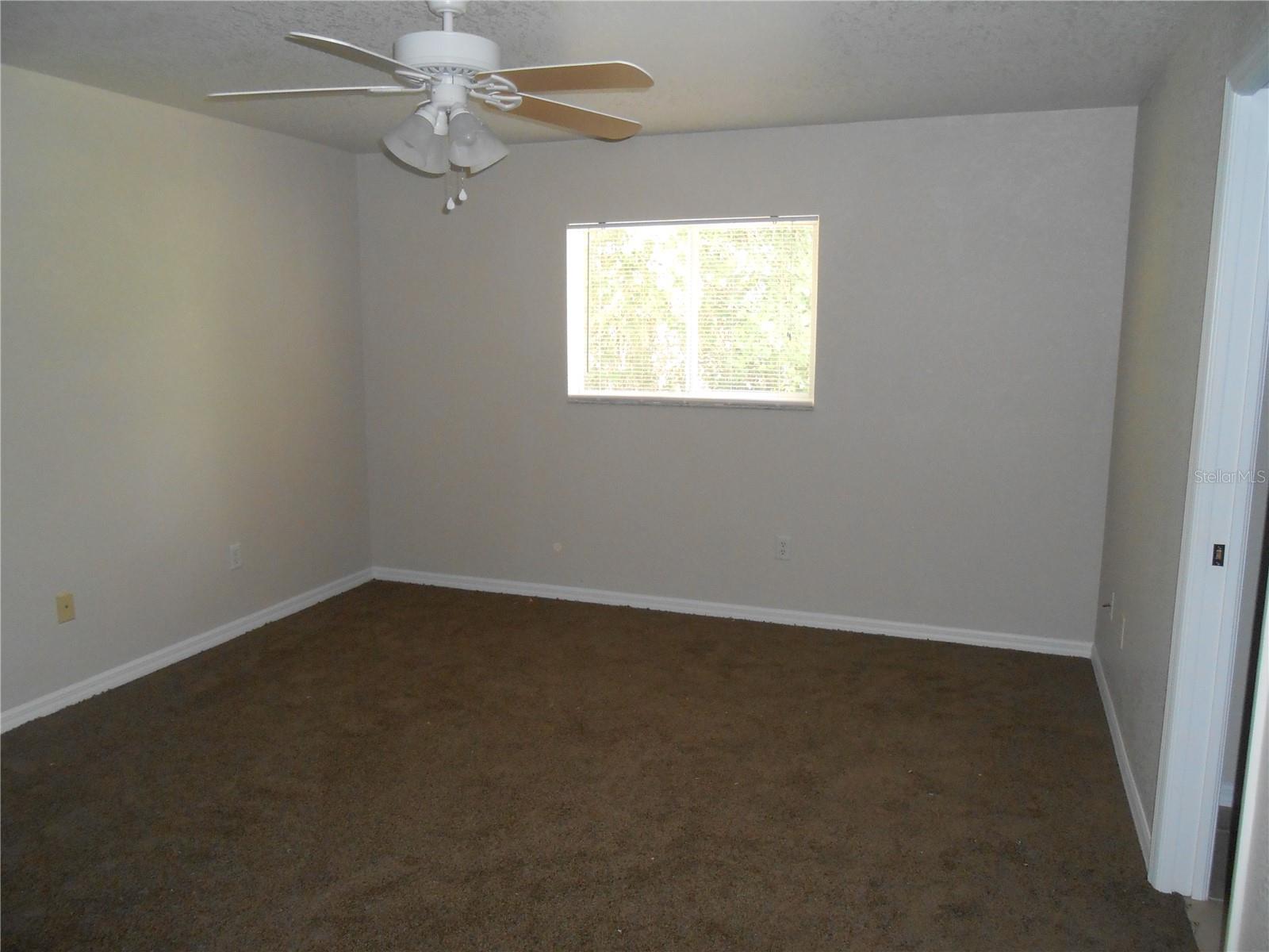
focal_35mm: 26
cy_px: 476
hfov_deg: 67.3
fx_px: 953
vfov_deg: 53.1
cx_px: 634
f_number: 3.5
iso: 400
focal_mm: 4.6
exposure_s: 1/25
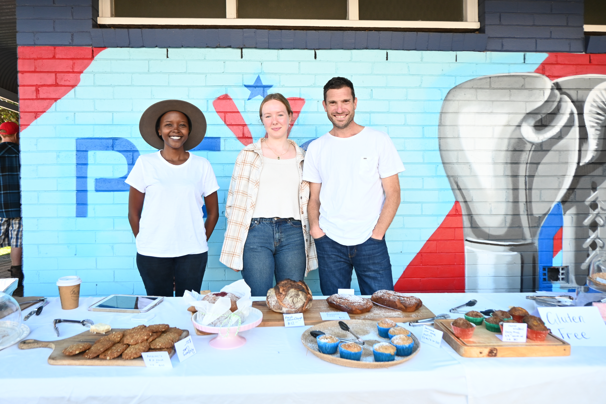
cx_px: 303
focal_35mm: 26
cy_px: 202
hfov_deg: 70.4
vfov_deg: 50.4
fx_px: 429
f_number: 4
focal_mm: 17
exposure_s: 1/250
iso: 400
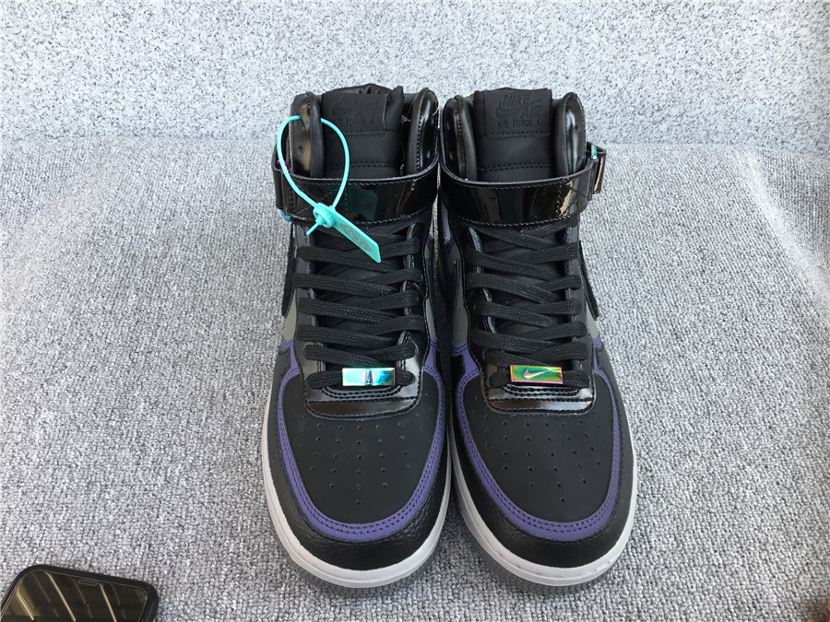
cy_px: 311
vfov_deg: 45.4
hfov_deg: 58.4
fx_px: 743
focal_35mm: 31
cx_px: 415
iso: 32
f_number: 2.4
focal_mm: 3.3
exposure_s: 1/100
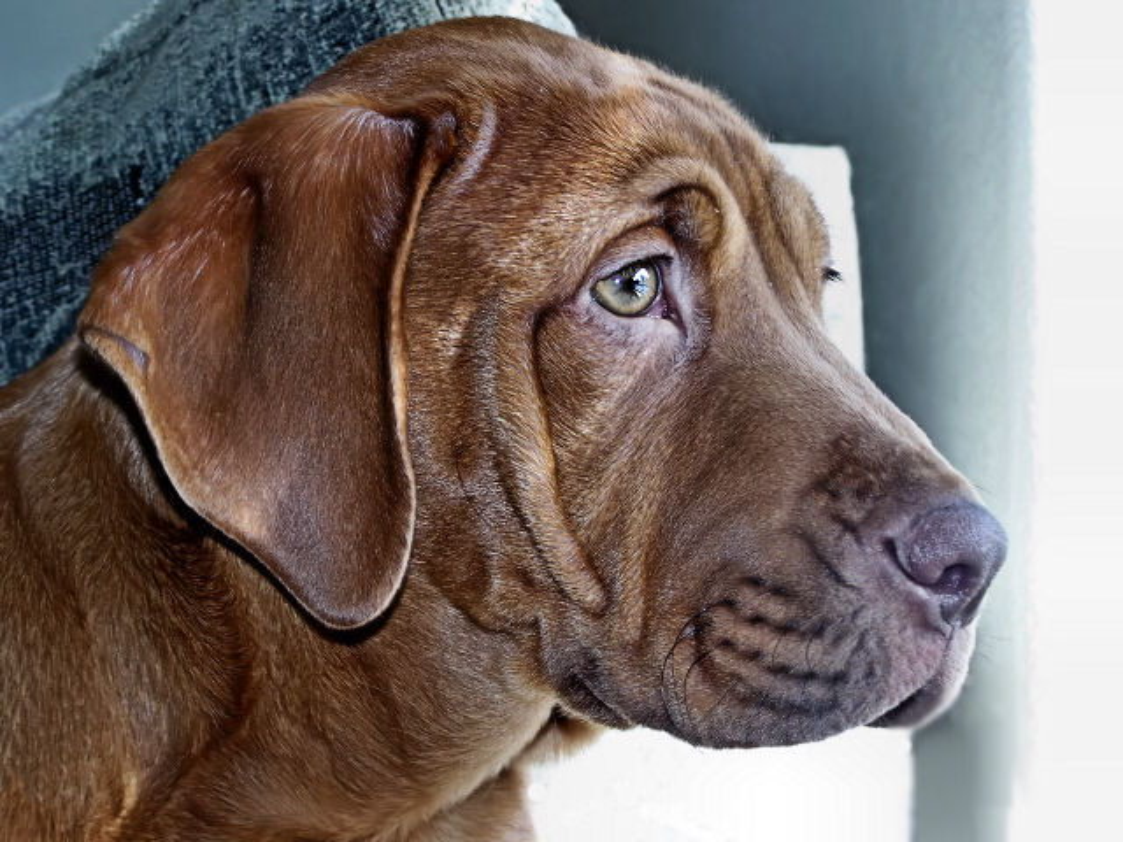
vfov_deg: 18.0
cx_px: 562
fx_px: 2660
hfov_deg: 23.8
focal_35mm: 82
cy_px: 421
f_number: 3.2
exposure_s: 1/90
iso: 80
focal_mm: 13.7
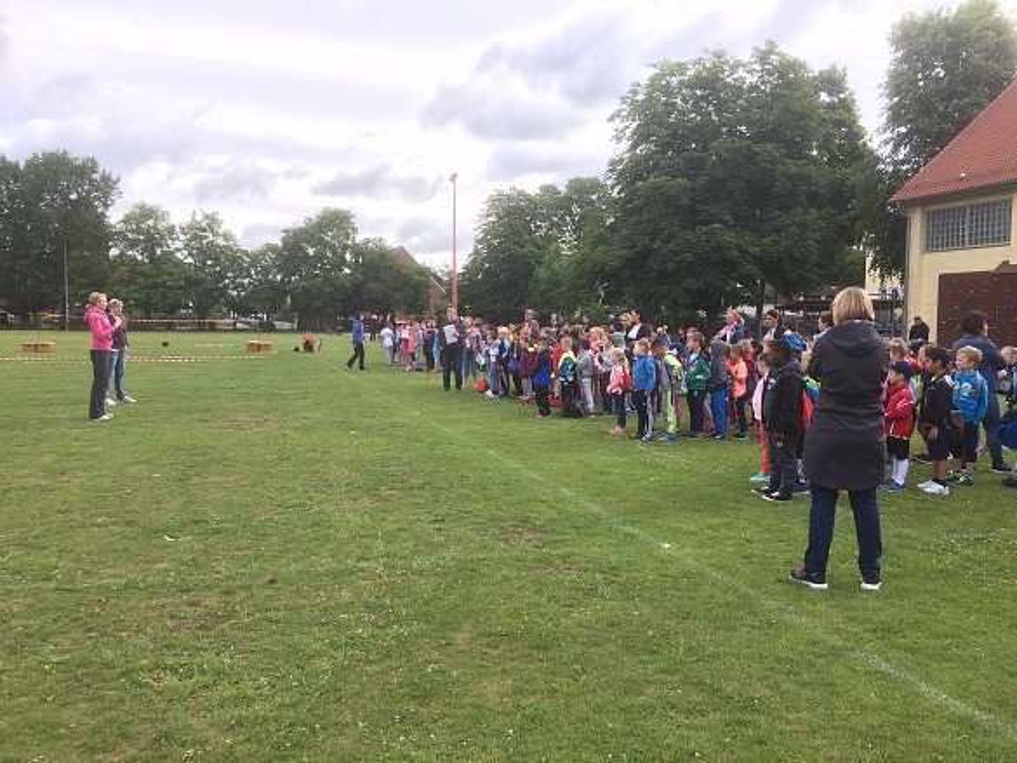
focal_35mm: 29
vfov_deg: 48.2
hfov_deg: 61.6
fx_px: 852
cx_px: 508
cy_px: 382
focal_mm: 4.15
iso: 32
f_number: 2.2
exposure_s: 1/419
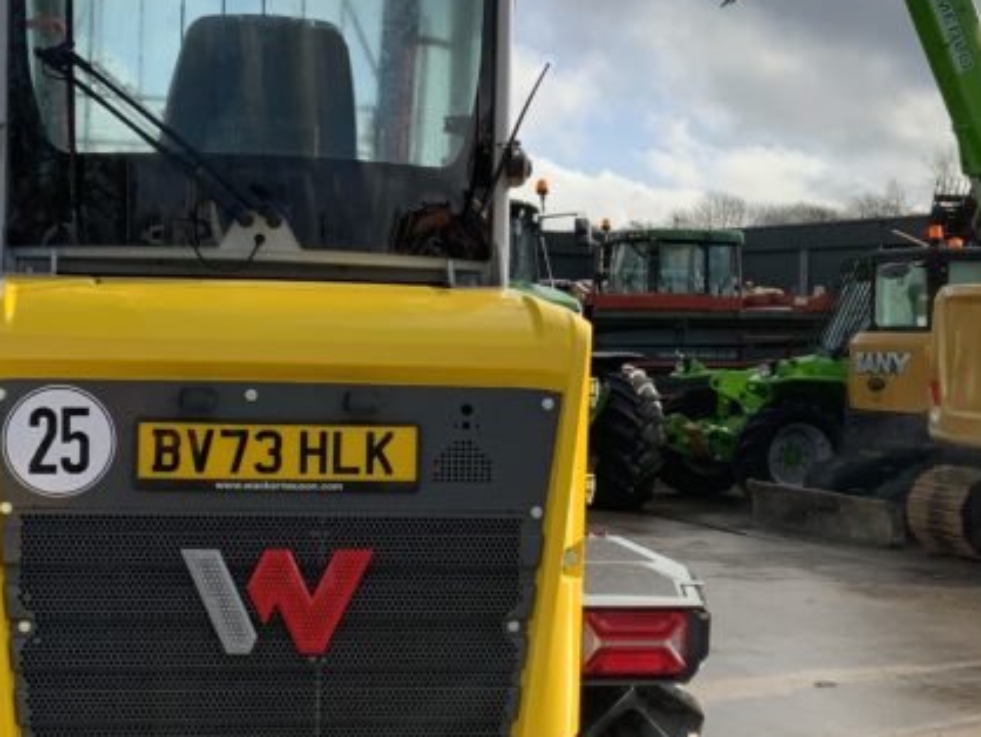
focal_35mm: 71
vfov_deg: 20.7
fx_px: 2013
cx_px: 408
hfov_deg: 27.3
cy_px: 387
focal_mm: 3
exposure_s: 1/1848
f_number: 1.8
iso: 16
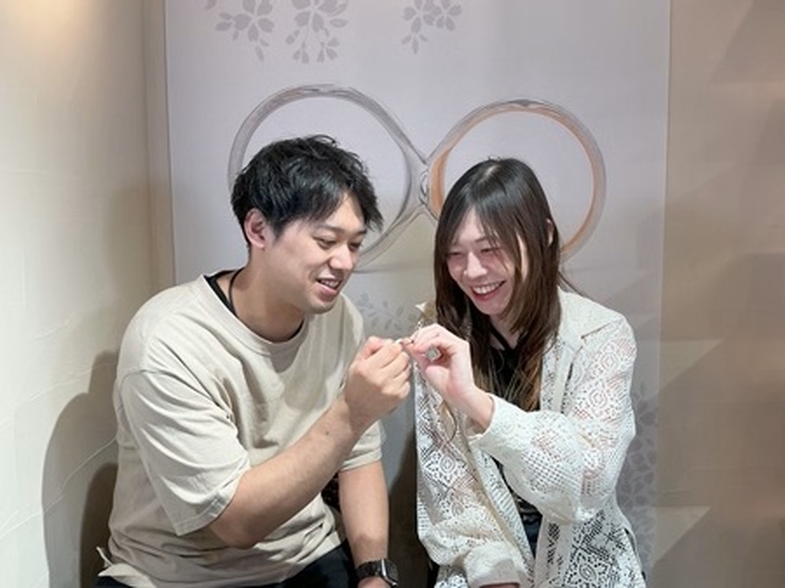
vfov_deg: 48.2
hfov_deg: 61.7
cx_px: 392
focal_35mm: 29
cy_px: 294
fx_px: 657
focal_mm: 3
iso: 64
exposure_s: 1/120
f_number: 1.8
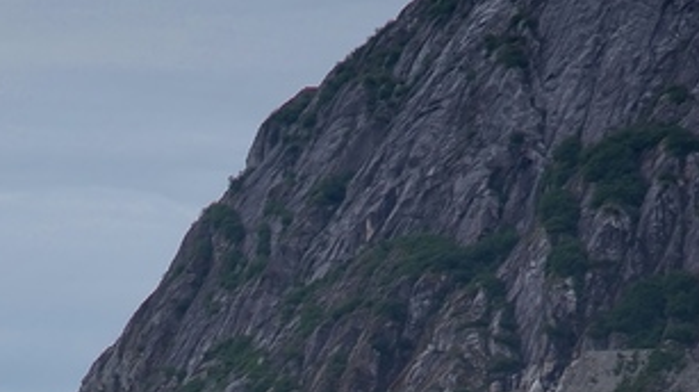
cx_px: 30
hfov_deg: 4.1
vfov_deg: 2.3
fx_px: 9721
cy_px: 882
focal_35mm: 525
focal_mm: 120
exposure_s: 1/250
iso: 100
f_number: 6.3
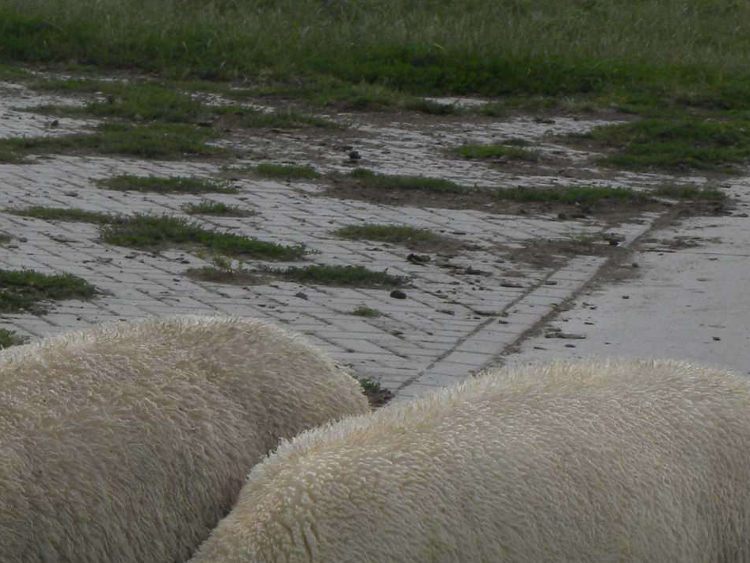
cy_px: 546
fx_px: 4918
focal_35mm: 227
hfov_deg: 8.7
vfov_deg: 6.5
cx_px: 87
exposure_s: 1/190
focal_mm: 18.8
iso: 64
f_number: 7.1
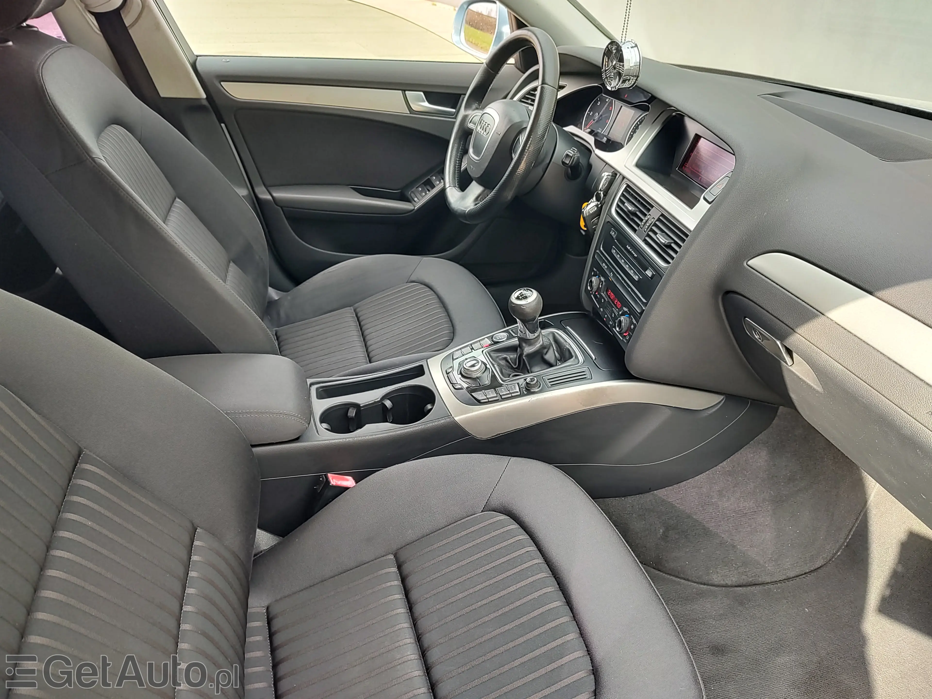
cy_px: 350
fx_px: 619
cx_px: 466
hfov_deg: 73.9
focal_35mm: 23
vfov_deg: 58.9
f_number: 1.8
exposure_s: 1/211
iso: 100
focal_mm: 5.56
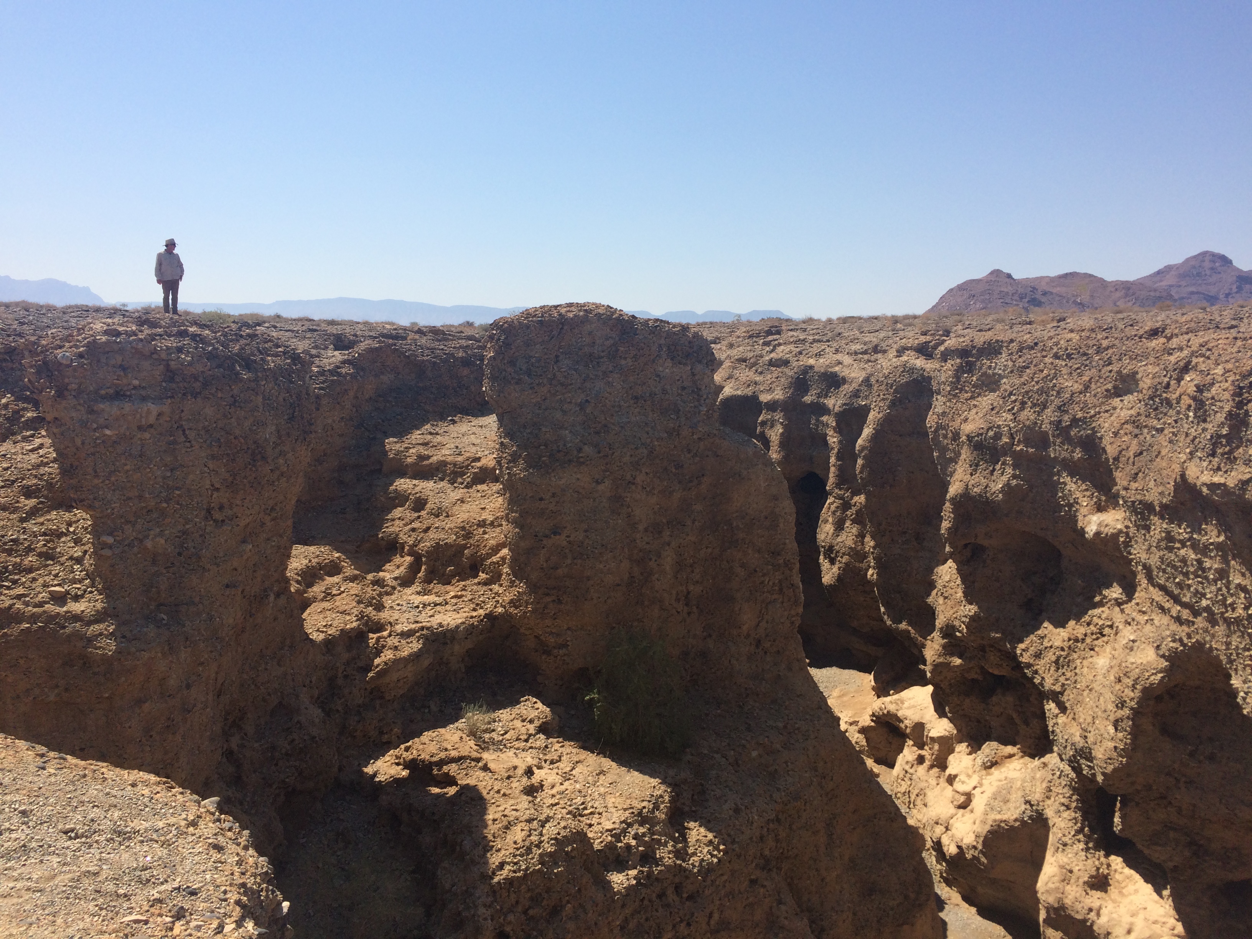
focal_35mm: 29
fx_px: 1049
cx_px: 626
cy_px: 470
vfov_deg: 48.2
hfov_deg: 61.7
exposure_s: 1/2740
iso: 32
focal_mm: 4.15
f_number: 2.2
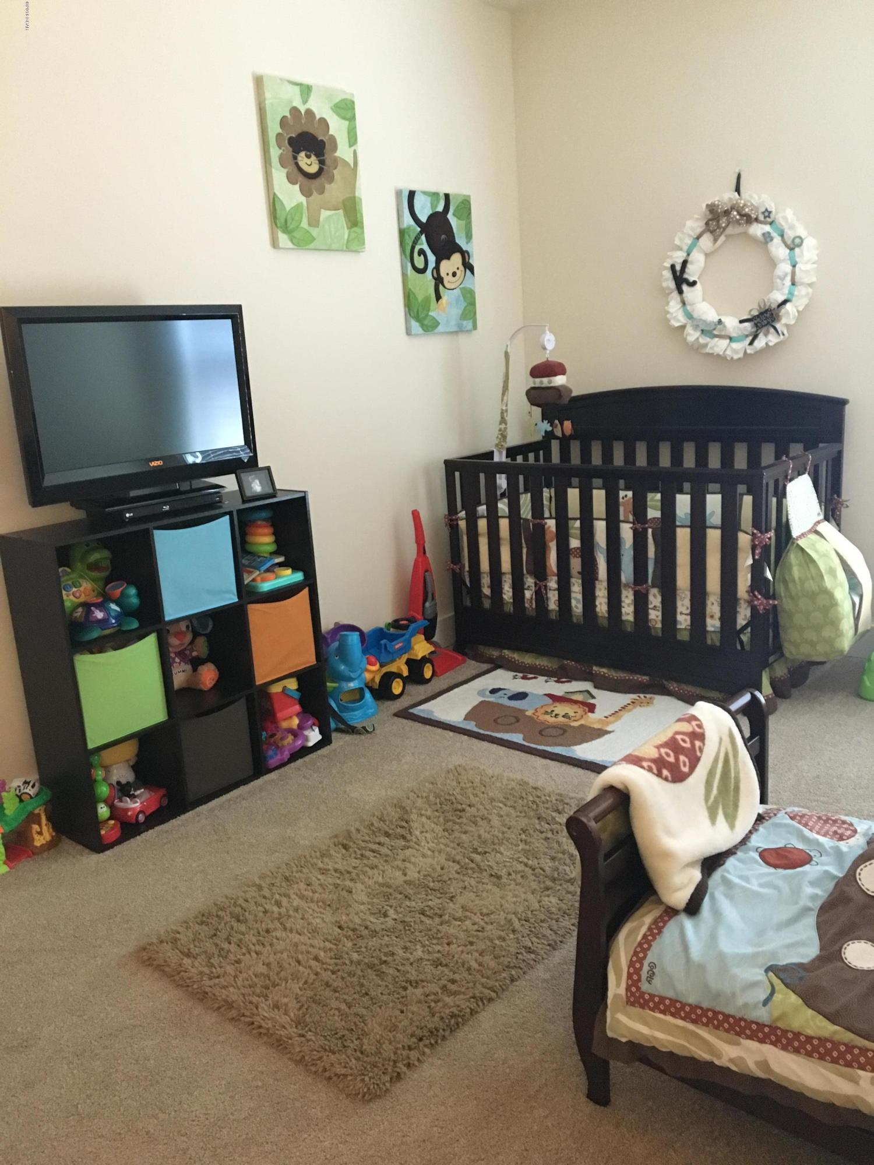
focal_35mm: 29
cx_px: 437
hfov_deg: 48.2
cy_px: 582
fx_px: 976
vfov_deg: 61.7
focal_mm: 4.15
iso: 250
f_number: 2.2
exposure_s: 1/15
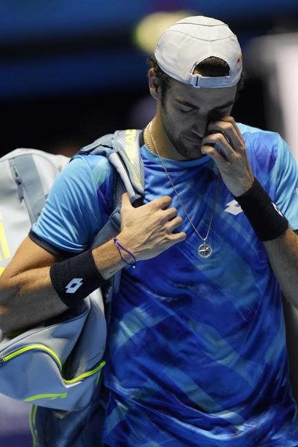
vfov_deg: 5.2
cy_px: 224
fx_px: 4969
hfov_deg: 3.4
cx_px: 149
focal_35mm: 400
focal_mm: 400
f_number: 2.8
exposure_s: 1/800
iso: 3200
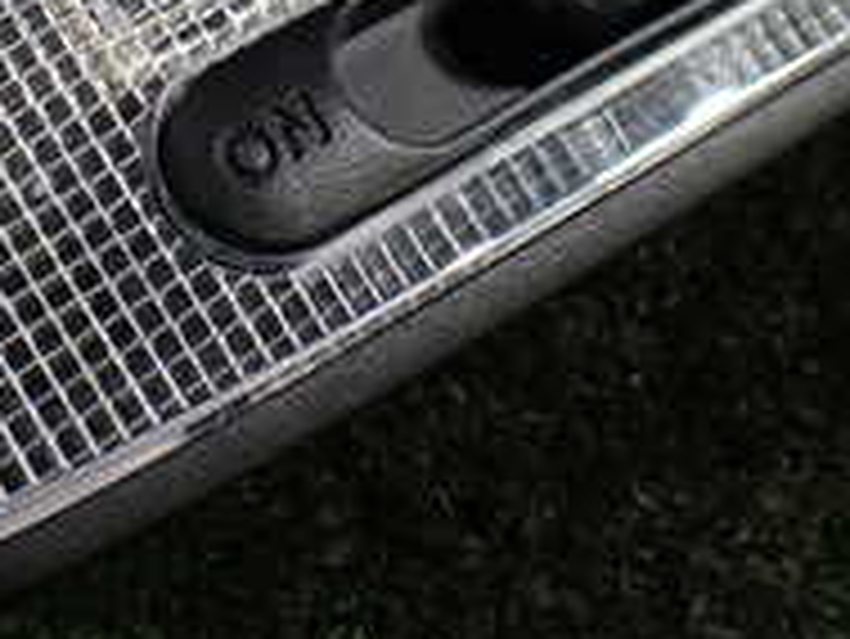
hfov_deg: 20.5
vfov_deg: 15.3
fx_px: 2334
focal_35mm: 95
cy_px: -18
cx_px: 225
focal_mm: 5.4
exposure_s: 1/125
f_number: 2.3
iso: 400
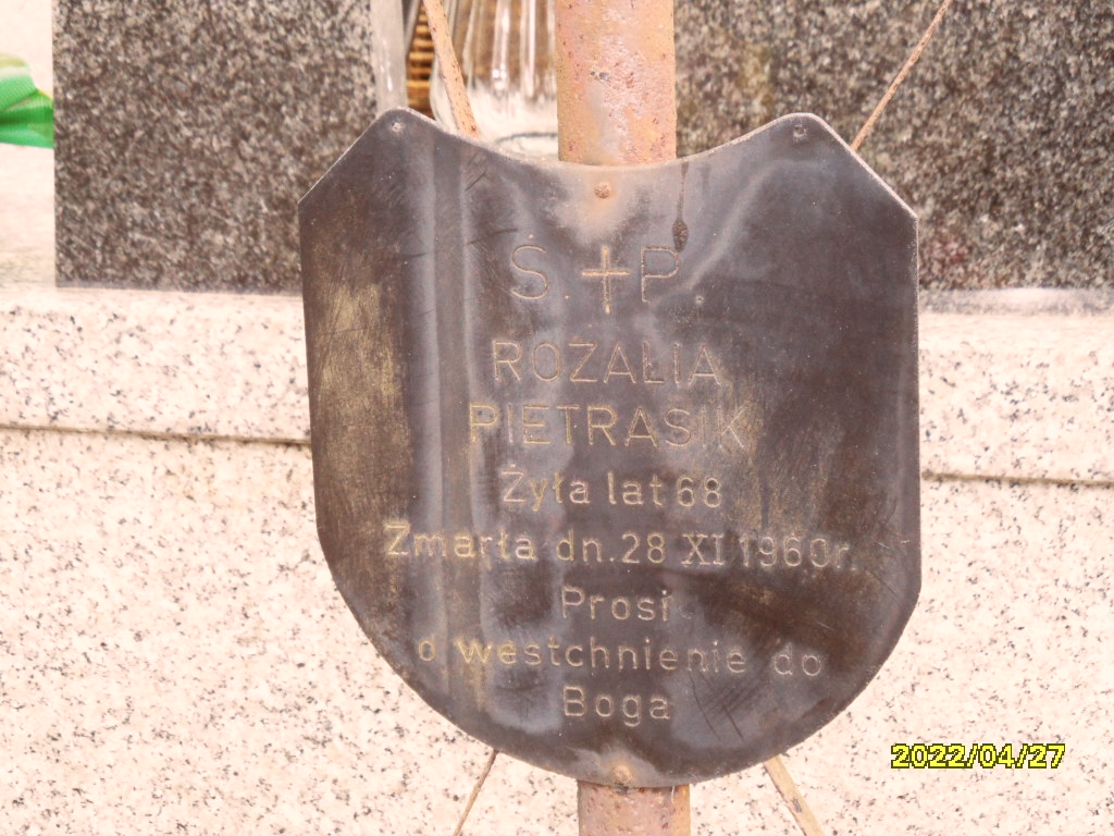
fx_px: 3862
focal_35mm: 120
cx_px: 557
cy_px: 418
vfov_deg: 12.3
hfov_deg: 16.4
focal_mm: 20
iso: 320
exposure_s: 1/60
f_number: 4.4
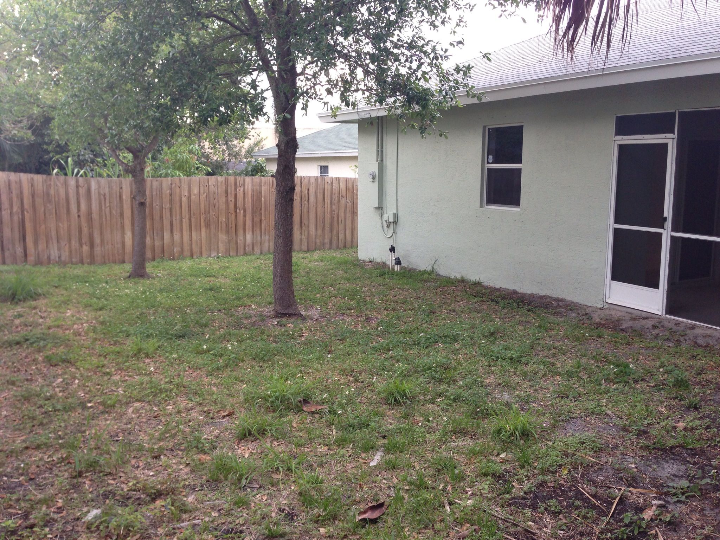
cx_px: 360
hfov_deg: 55.4
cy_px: 270
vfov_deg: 42.9
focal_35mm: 33
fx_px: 686
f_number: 2.4
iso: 80
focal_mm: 4.13
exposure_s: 1/120
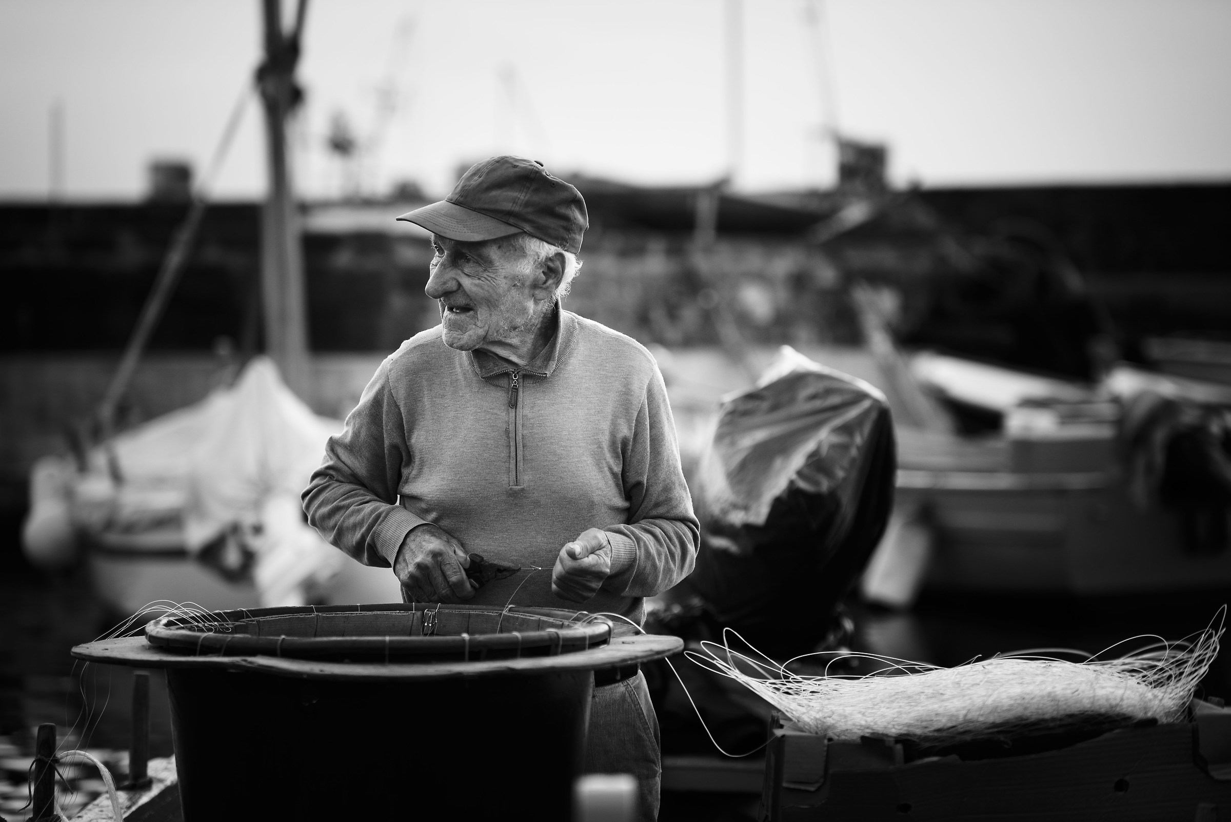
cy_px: 411
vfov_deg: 11.2
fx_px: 4173
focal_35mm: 122
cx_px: 616
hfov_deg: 16.8
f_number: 3.2
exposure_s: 1/200
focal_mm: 122
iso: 250
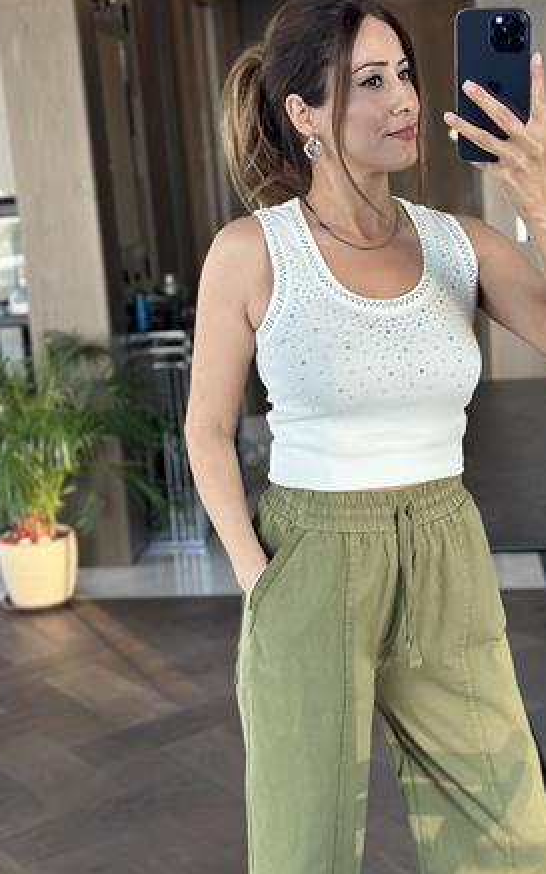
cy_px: 422
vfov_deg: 34.5
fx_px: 1405
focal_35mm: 59
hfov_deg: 21.9
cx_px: 348
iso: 200
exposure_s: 1/60
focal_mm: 6.86
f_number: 1.78
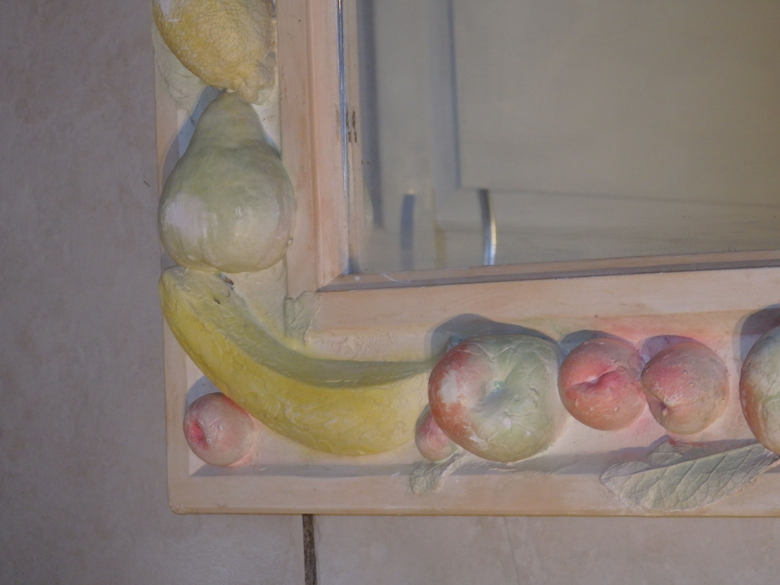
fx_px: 3155
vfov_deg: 10.6
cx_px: 390
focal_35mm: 140
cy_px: 292
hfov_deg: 14.1
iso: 400
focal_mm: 25.1
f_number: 5.4
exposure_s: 1/50
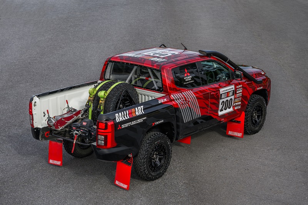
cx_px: 154
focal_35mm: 75
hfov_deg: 27.0
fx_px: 641
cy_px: 102
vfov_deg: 18.2
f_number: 13
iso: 160
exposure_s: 1/125
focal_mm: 75
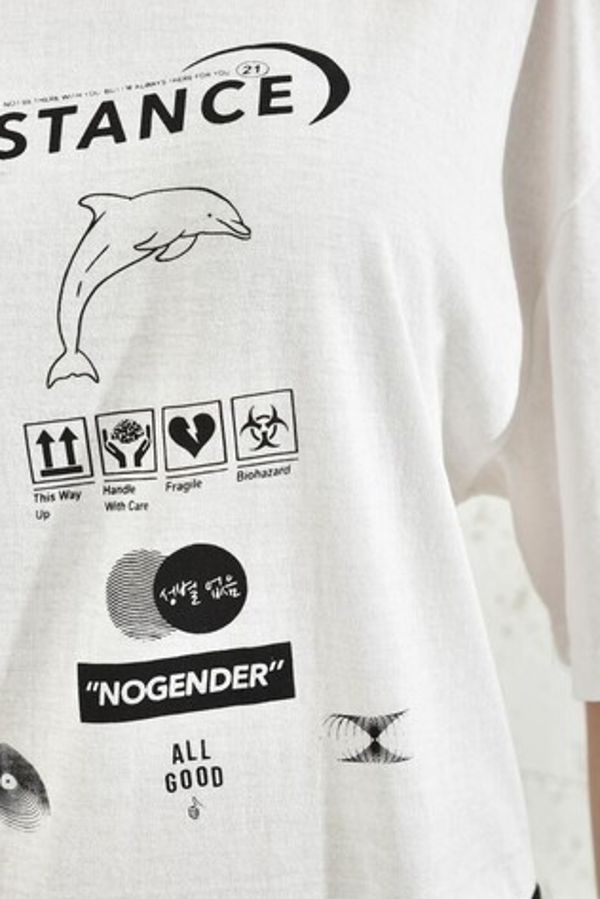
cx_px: 152
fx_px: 2175
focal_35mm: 87
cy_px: 419
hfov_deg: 15.6
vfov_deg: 23.4
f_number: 7.1
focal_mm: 55
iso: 100
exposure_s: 1/160
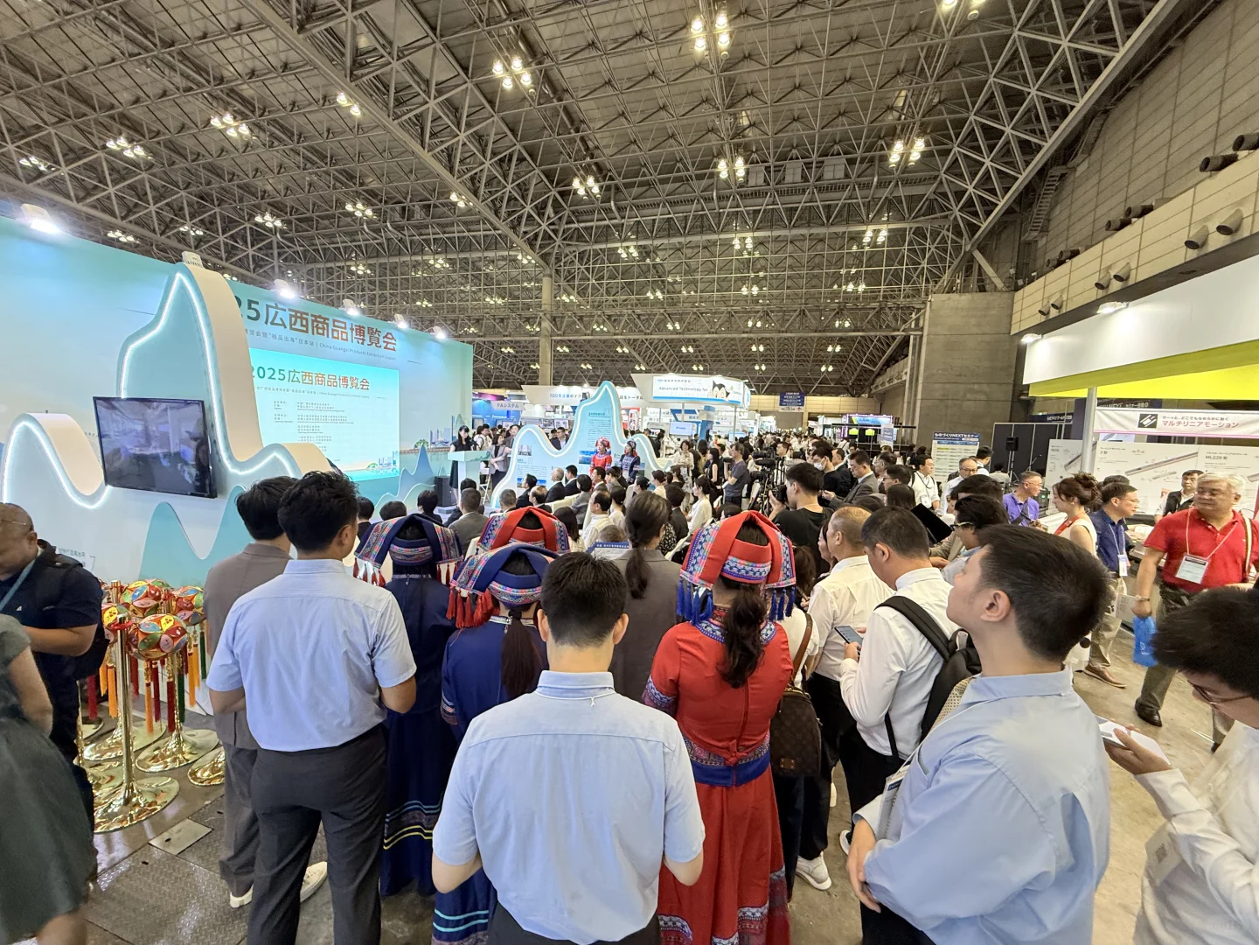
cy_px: 472
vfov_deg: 85.7
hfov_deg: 102.1
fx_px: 509
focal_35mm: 14
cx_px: 630
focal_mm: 2.22
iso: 250
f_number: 2.2
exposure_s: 1/100
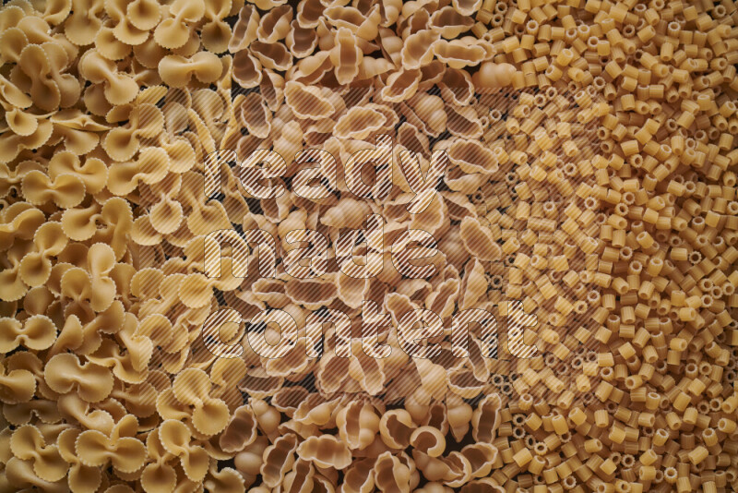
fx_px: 1025
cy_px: 246
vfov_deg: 27.0
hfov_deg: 39.6
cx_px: 369
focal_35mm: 50
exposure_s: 1/100
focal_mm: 50
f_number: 8
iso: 160
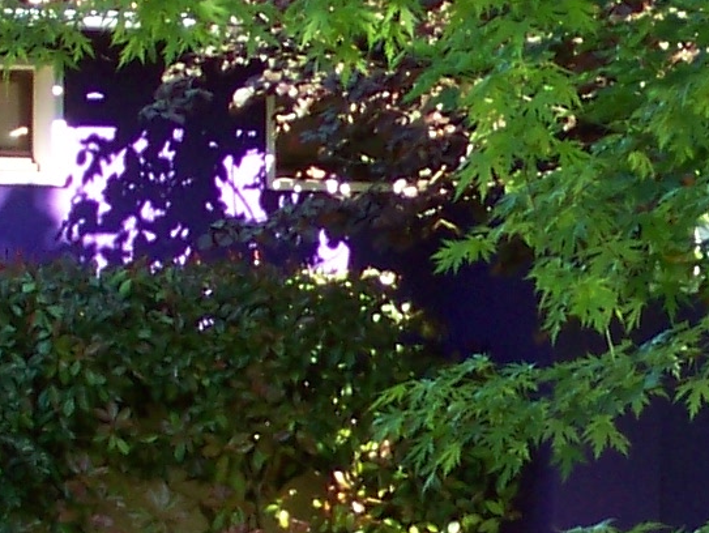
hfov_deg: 4.7
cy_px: 523
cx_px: 924
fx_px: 8690
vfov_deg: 3.5
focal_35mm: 424
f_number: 3.2
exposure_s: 1/80
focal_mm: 12.5
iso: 64
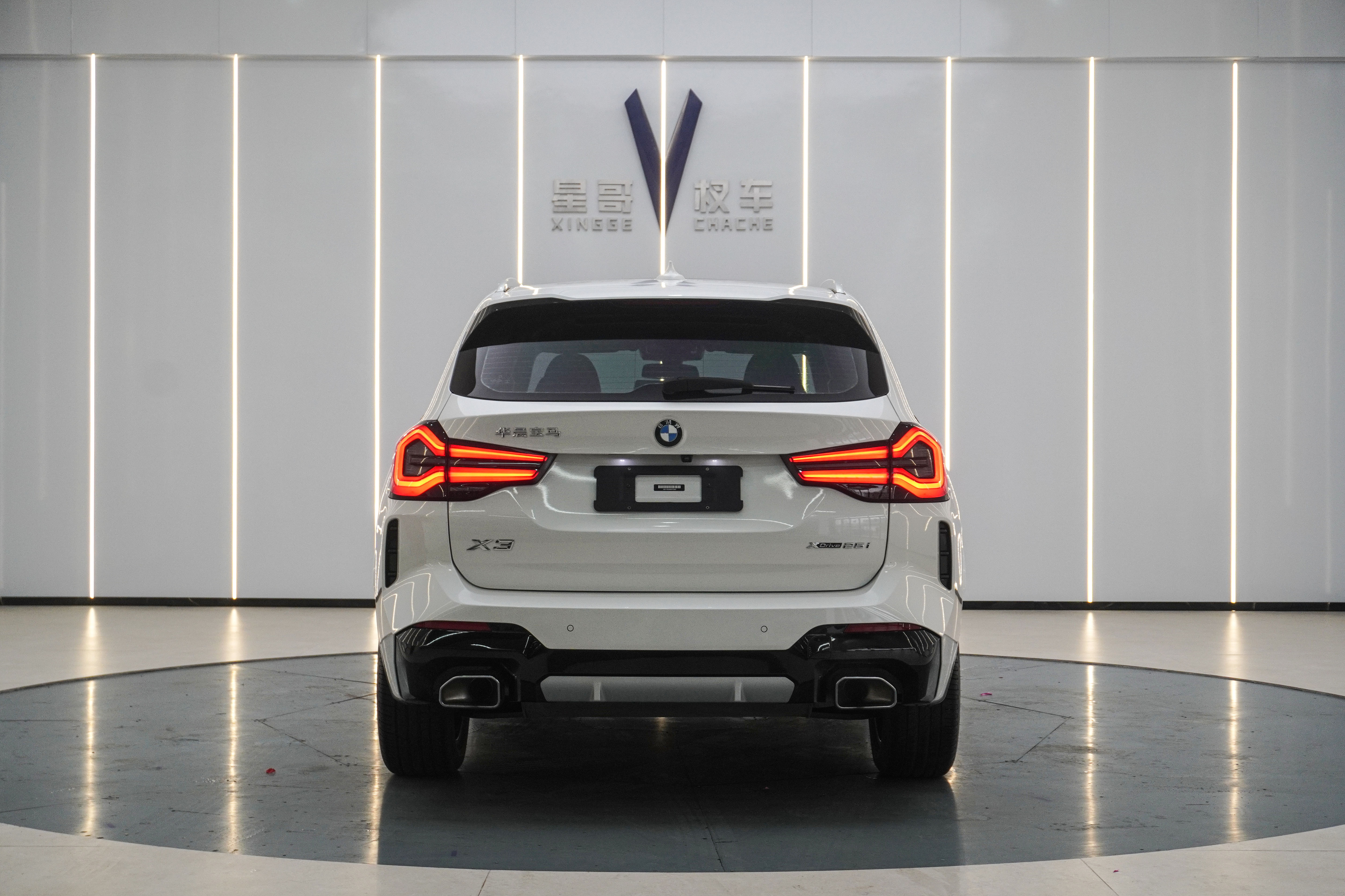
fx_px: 1943
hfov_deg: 38.2
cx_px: 681
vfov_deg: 26.0
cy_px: 450
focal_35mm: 52
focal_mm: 34
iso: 640
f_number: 6.3
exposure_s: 1/80
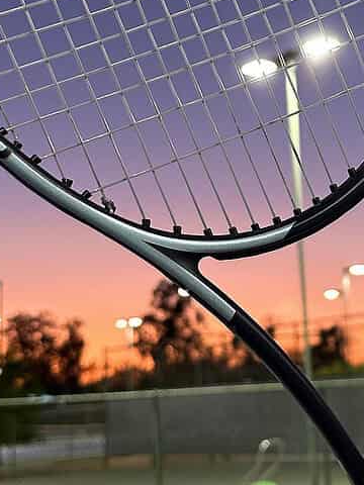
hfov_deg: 19.4
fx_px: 1052
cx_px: 302
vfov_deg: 25.9
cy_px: 177
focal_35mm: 75
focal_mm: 6.9
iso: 250
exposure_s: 1/60
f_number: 1.8
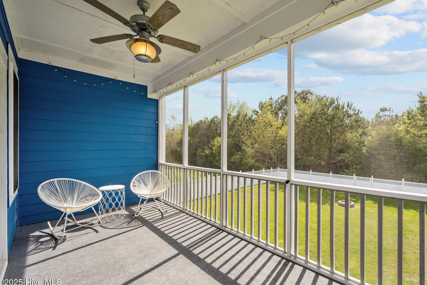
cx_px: 224
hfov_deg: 96.7
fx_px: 190
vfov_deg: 73.7
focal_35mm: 16
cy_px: 144
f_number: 4.5
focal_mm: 15
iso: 64
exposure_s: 1/320
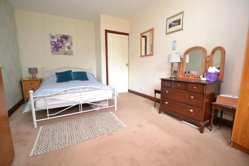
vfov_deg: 77.3
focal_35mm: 15
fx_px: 104
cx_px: 124
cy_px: 83
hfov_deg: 100.4
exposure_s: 1/60
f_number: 3.5
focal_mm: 10
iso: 1800
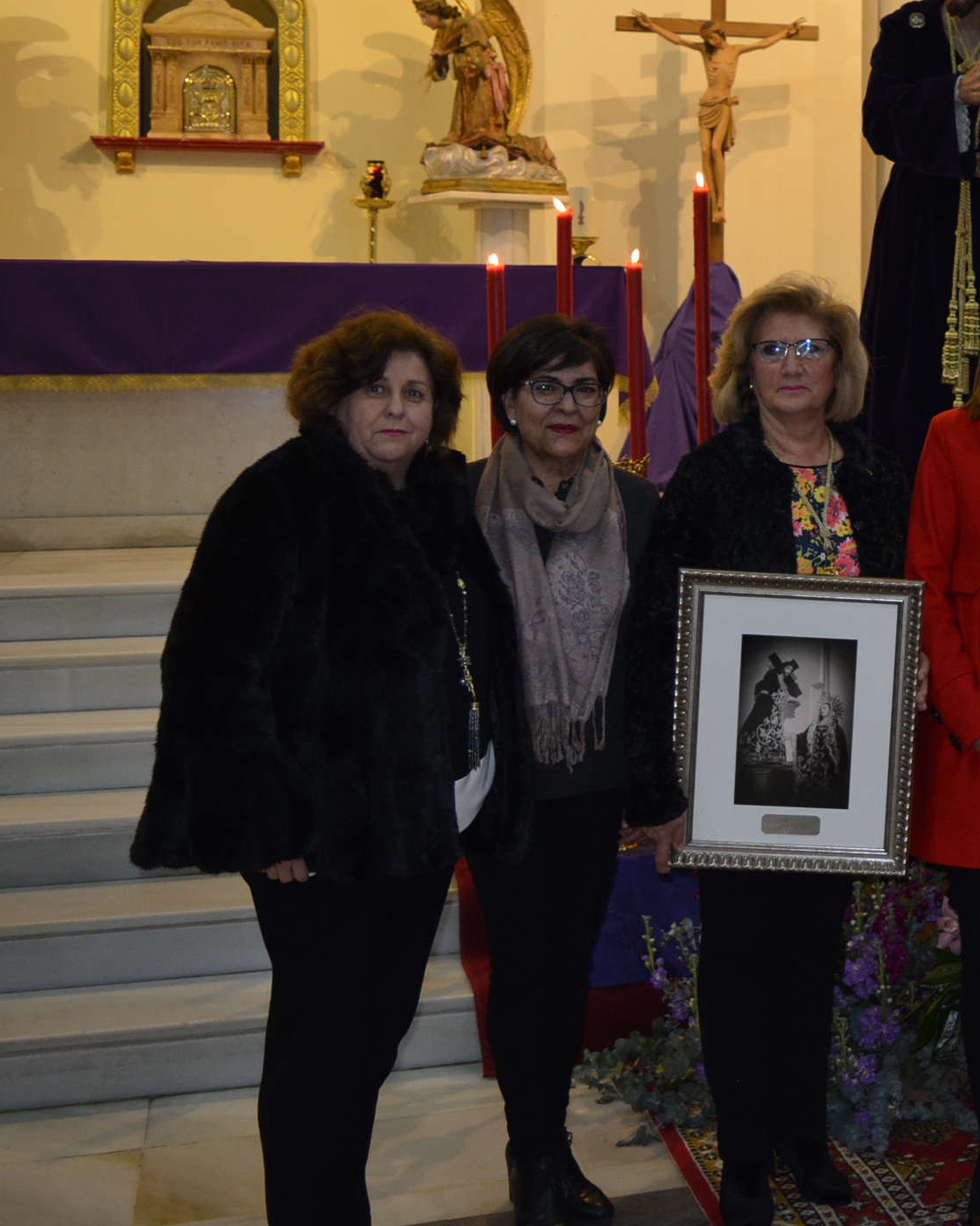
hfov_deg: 25.6
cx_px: 1133
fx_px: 1958
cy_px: 381
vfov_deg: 34.3
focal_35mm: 54
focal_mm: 18
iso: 500
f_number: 3.5
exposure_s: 1/60
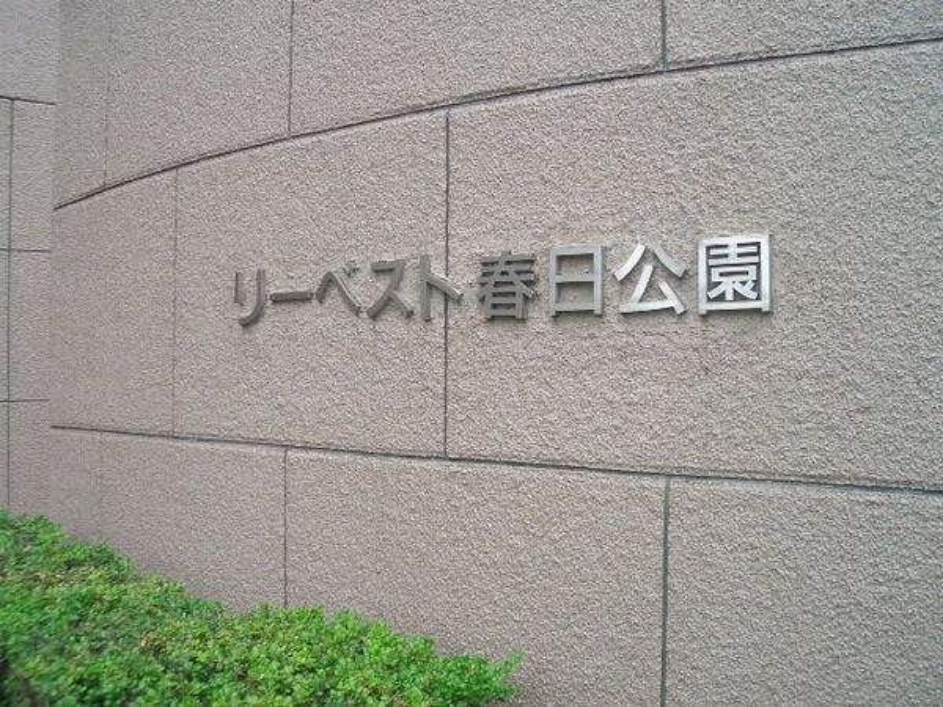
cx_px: 472
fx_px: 981
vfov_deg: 39.7
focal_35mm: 36
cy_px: 354
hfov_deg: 51.4
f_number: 4
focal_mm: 4.8
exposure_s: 1/60
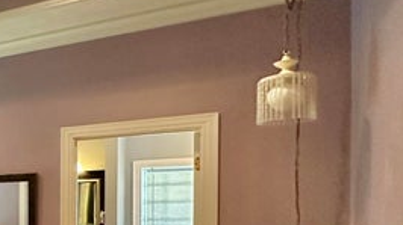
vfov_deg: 23.4
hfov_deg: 28.5
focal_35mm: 49
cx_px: -193
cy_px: 222
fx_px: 523
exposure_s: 1/60
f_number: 2.2
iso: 320
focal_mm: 2.22
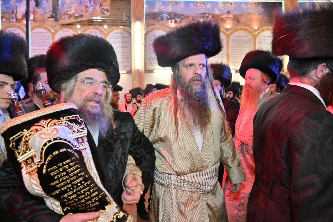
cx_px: 166
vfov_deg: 53.1
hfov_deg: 73.7
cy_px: 111
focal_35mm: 24
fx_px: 222
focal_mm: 24
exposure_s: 1/160
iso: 800
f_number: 4
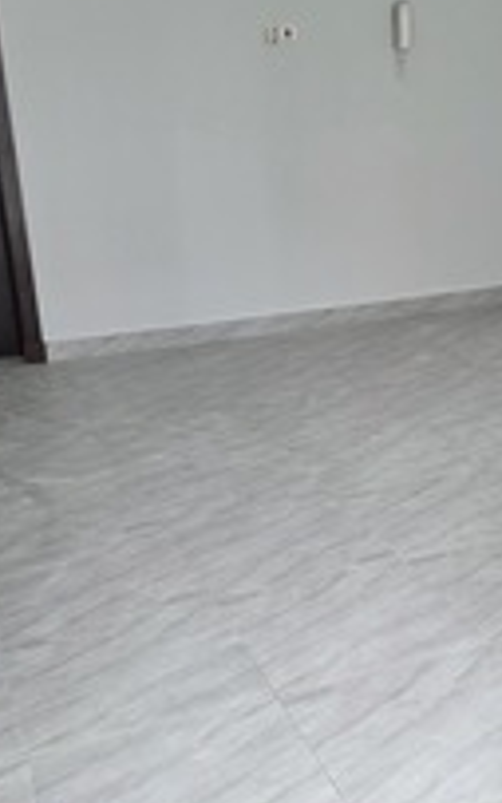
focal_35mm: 55
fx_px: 1203
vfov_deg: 36.8
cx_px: 338
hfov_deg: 23.5
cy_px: 465
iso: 200
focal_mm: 6.3
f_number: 1.7
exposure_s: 1/180
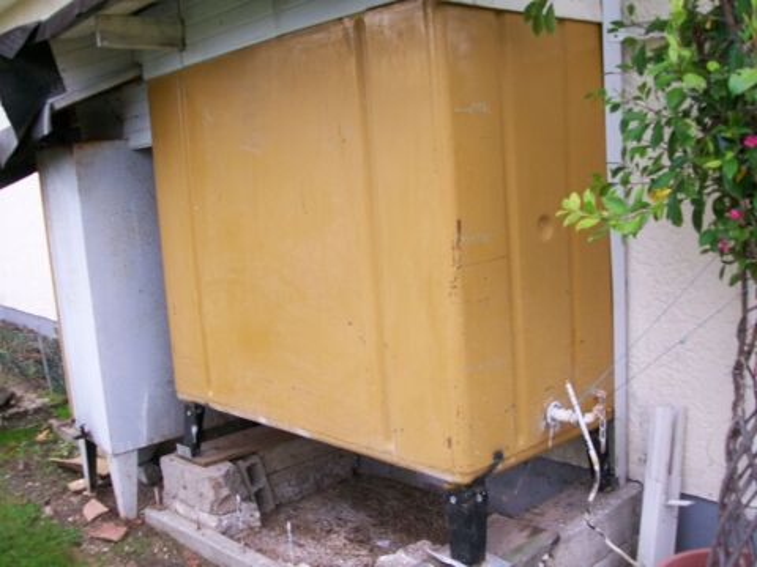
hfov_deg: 51.4
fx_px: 787
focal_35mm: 36
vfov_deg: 39.7
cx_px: 378
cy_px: 284
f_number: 2.7
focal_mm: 6
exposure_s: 1/80
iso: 80
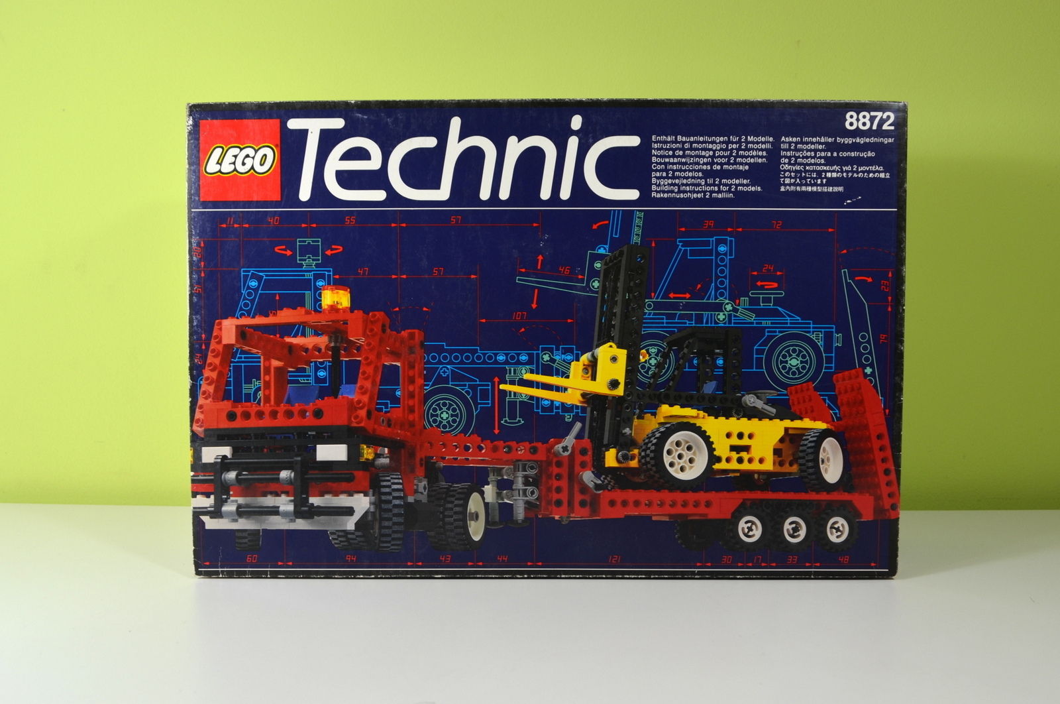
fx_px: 794
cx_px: 530
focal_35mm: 27
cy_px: 352
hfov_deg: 67.5
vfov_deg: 47.8
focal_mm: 18
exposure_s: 1/15
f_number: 5
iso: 125
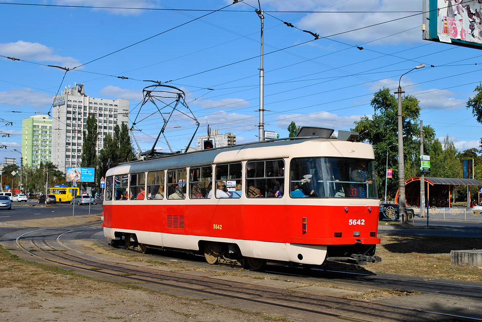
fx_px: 643
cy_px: 161
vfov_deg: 28.1
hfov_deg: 41.1
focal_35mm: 48
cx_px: 241
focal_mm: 32
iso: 100
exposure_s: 1/320
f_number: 9
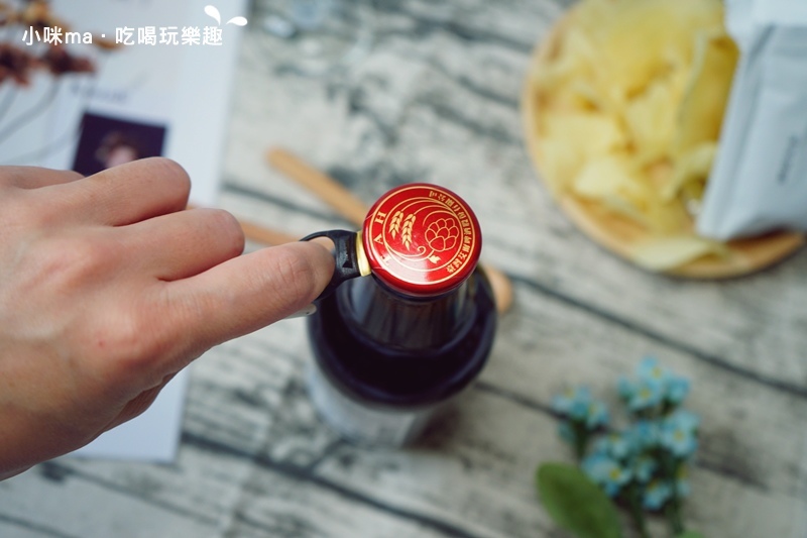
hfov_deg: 51.9
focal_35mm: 37
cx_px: 404
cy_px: 269
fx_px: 829
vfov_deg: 35.9
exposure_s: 1/60
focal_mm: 37
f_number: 4
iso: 500
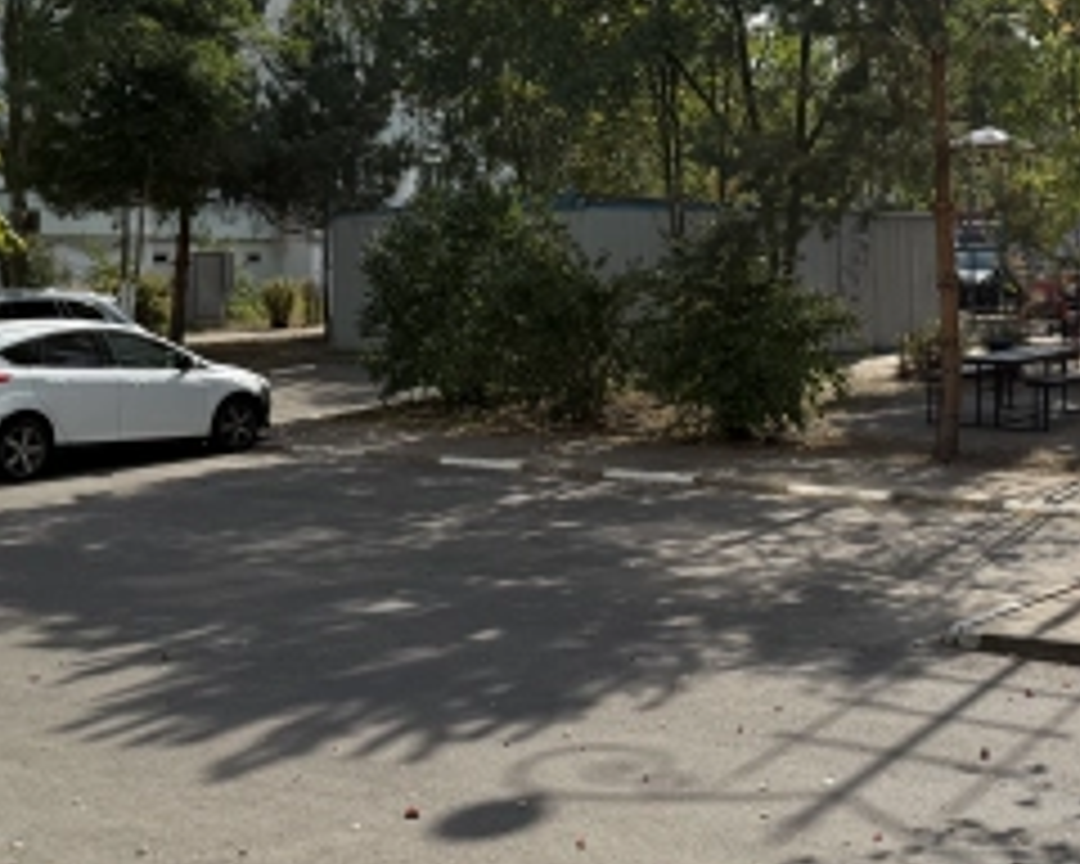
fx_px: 1950
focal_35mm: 61
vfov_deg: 24.8
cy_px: 256
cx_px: 639
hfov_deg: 30.9
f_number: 1.78
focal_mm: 6.76
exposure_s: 1/8130
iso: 125
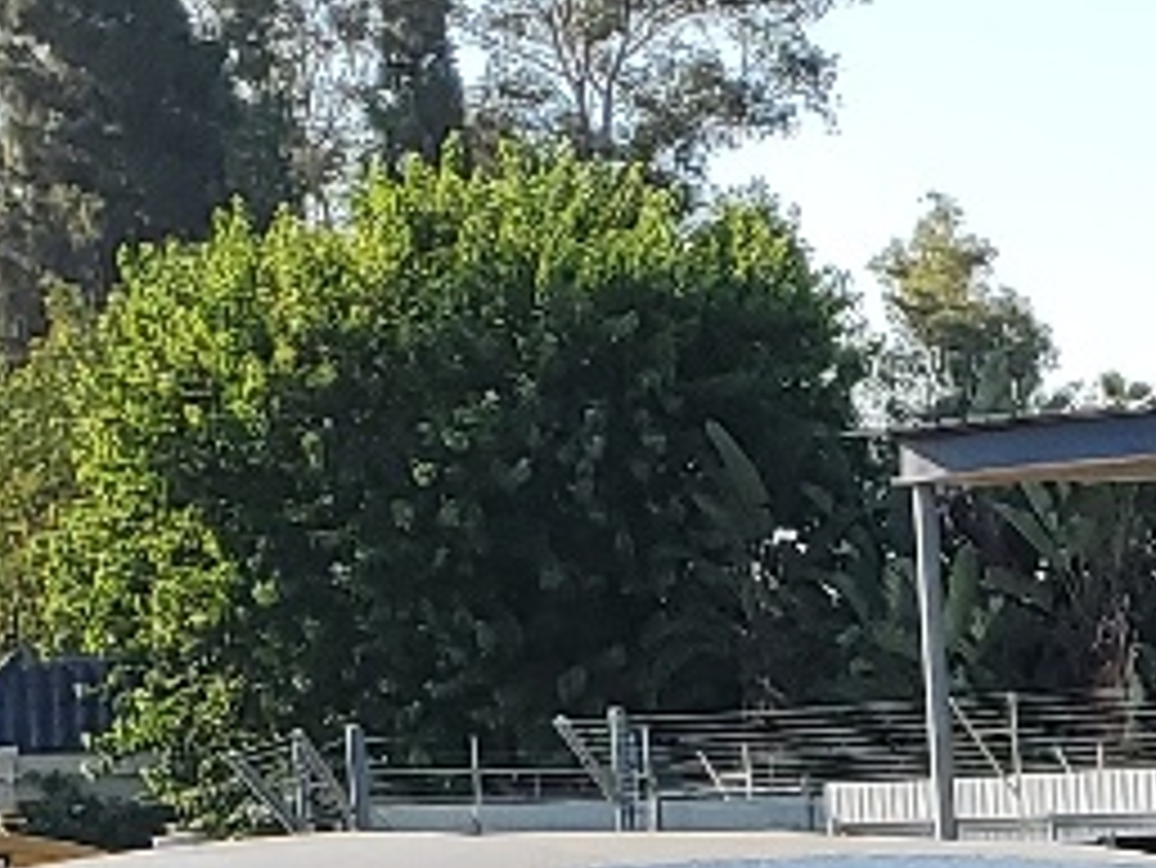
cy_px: 1920
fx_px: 5413
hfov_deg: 11.7
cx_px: 1741
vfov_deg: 8.5
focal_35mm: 162
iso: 50
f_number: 1.5
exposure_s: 1/2000
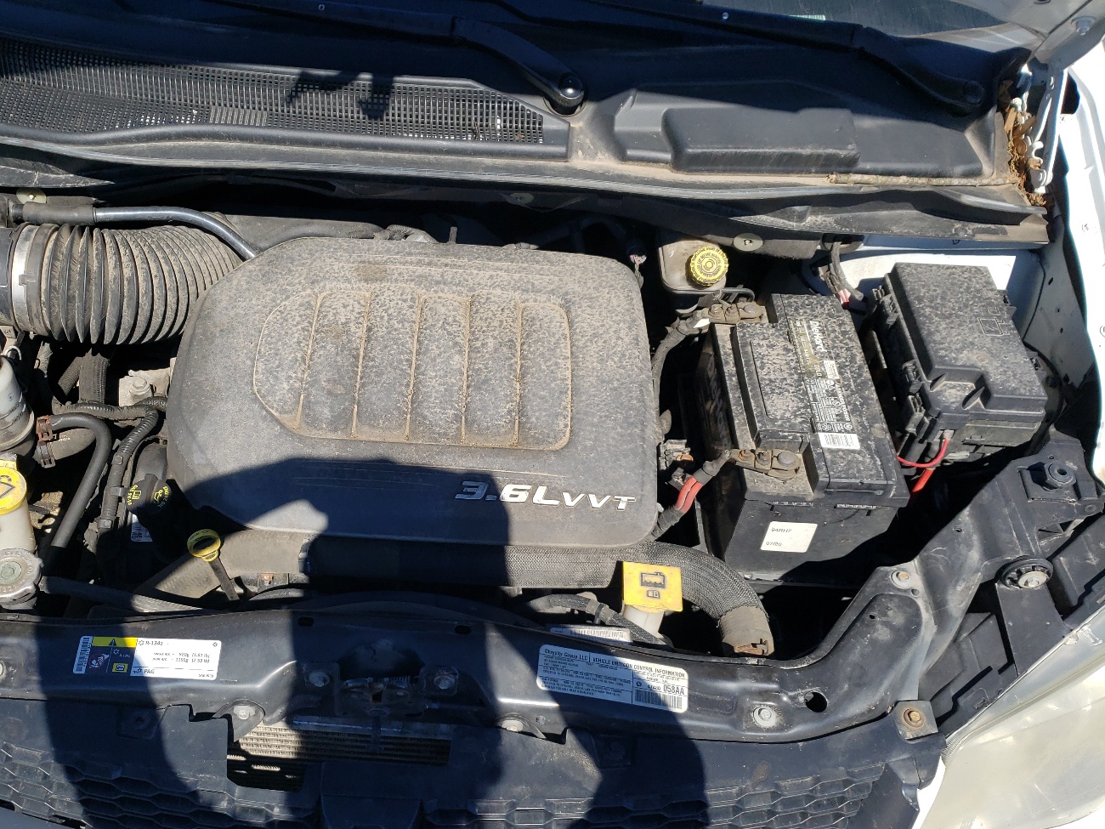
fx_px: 1021
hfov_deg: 56.3
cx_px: 430
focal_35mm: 32
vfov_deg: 43.9
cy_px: 509
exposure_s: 1/2500
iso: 50
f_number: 1.5
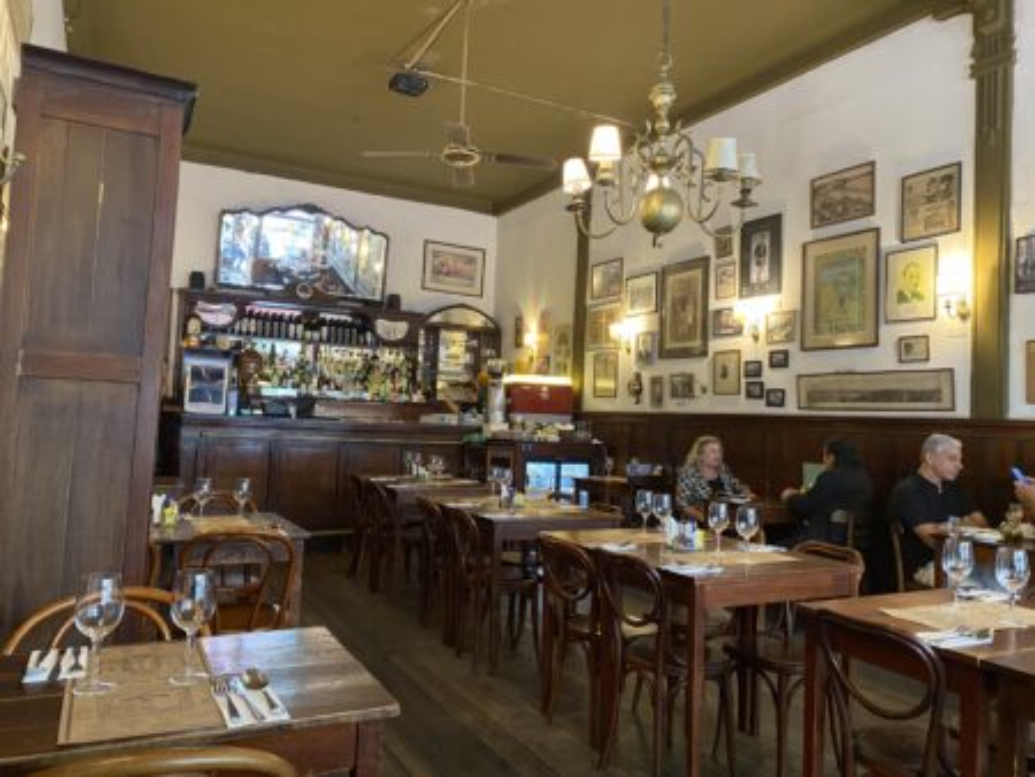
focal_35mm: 26
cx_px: 518
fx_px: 778
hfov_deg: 67.3
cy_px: 388
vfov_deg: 53.1
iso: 400
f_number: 1.8
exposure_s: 1/50
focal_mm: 4.25
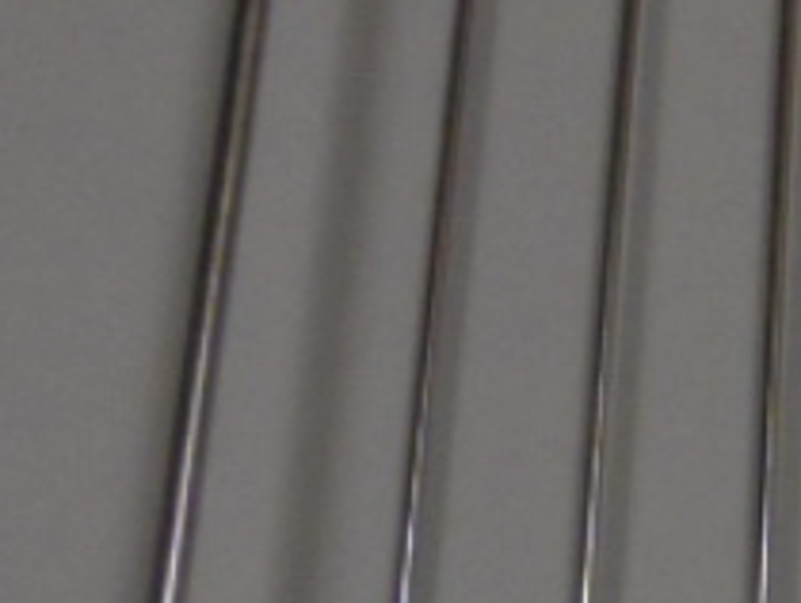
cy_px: 336
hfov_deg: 14.4
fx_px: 2710
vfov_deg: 12.7
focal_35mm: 117
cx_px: 1537
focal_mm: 4
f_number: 3.2
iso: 480
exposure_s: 1/30
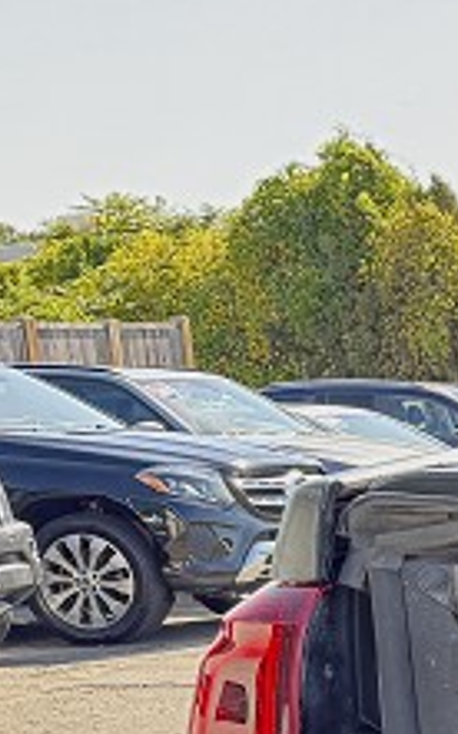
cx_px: 1298
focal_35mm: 92
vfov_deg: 21.2
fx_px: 1839
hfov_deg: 10.7
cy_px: 840
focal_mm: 6.76
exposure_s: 1/259
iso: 100
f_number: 1.78
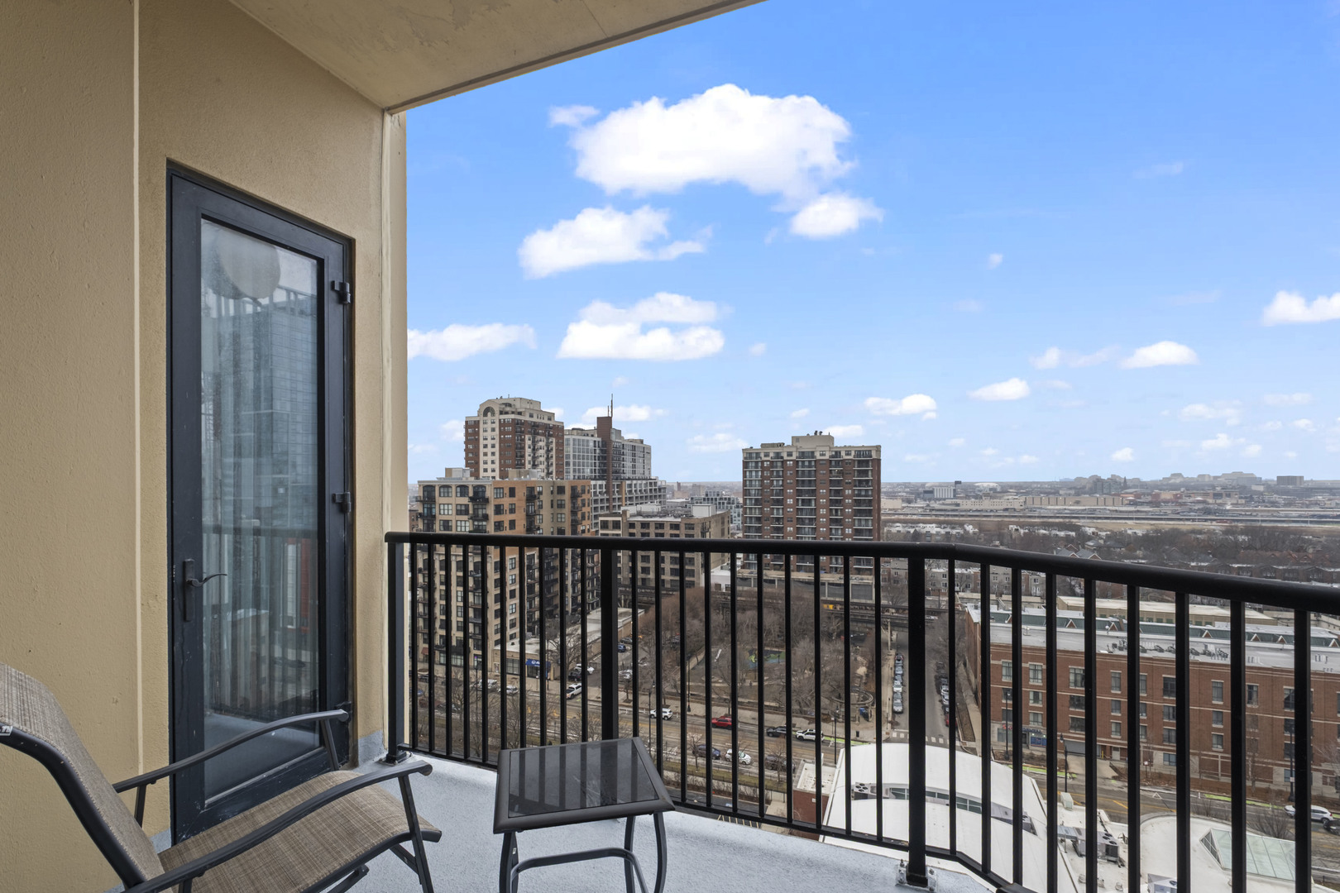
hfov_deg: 100.4
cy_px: 446
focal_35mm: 15
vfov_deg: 77.3
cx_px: 670
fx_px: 558
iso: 400
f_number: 8
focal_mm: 10
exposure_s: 1/8
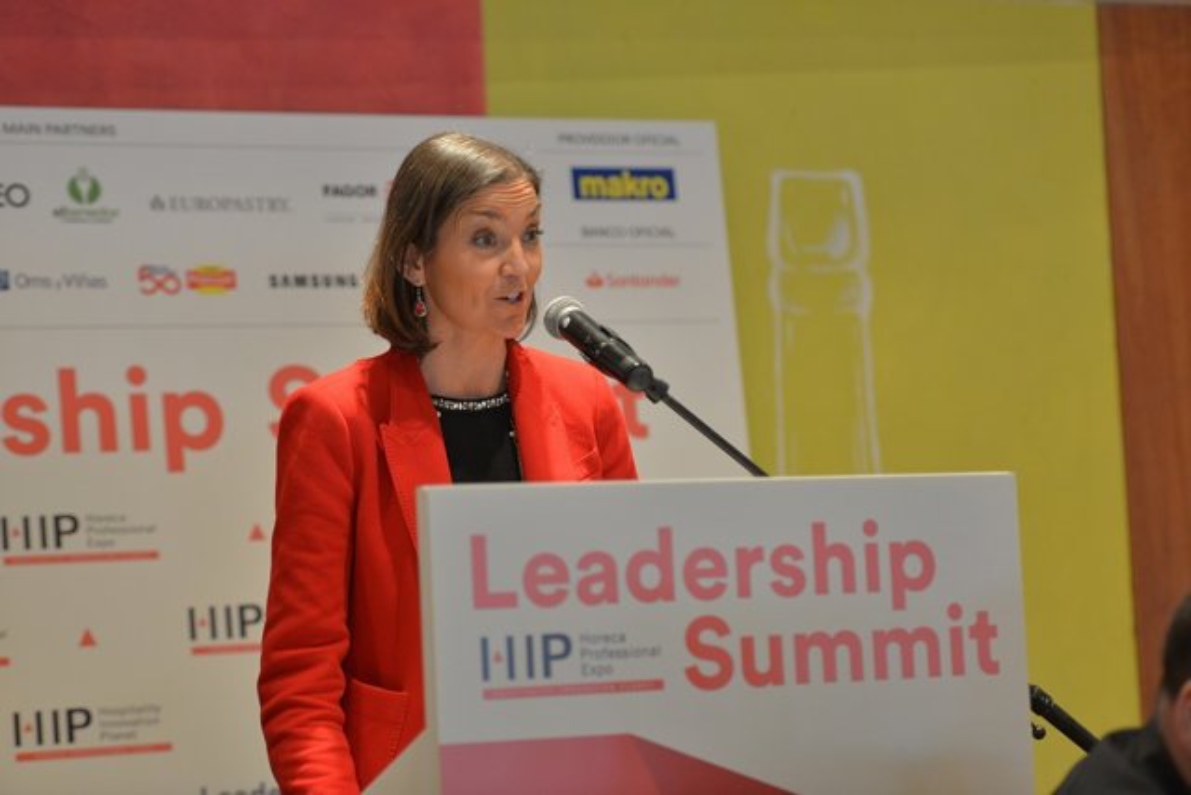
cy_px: 398
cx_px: 596
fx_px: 3375
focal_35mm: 102
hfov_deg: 20.0
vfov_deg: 13.4
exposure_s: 1/250
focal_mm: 102
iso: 1600
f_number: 2.8
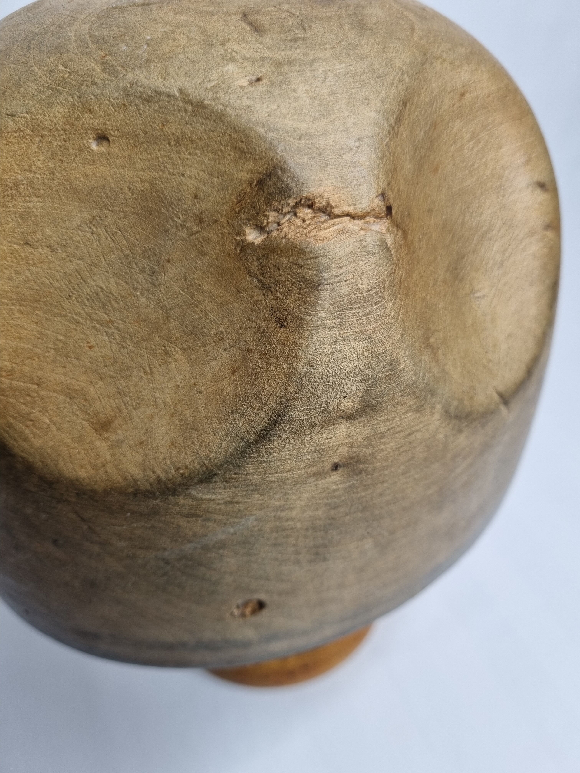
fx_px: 581
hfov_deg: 53.1
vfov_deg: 67.3
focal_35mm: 26
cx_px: 290
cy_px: 386
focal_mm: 5.4
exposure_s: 1/126
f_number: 1.8
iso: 50
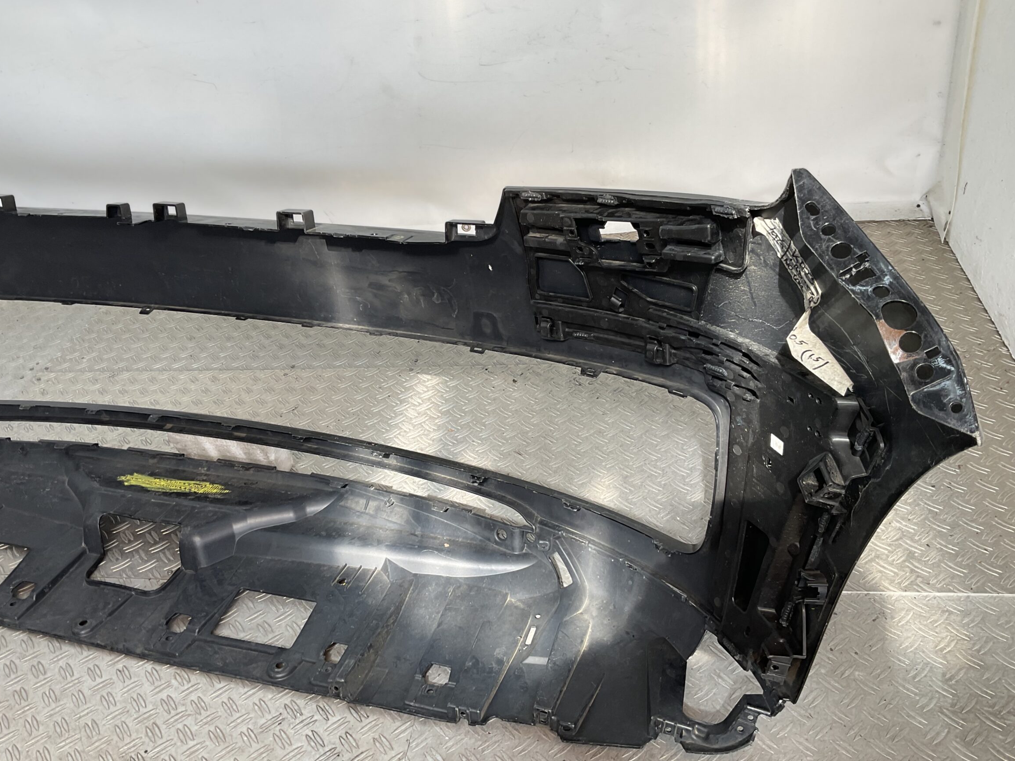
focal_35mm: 32
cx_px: 498
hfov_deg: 56.8
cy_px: 398
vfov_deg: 44.1
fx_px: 938
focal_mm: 3
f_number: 1.8
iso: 16
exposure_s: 1/186
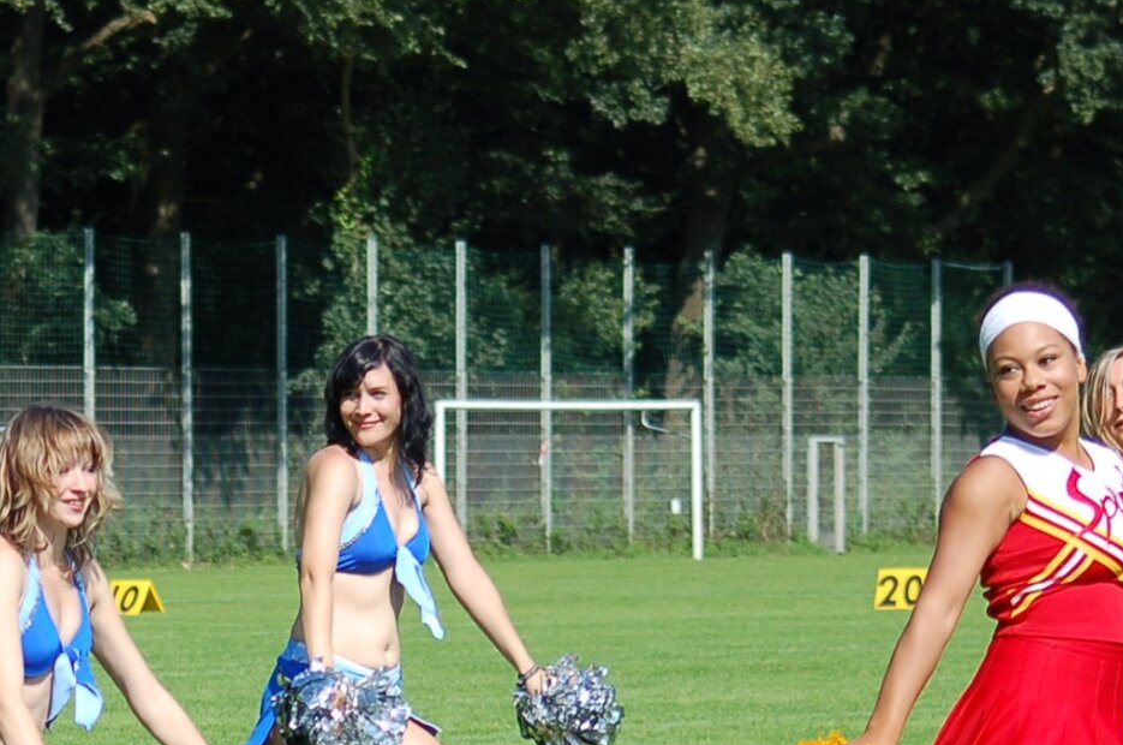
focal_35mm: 247
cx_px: 207
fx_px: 7692
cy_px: 643
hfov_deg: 8.3
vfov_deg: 5.5
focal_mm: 70
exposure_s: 1/1250
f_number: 5
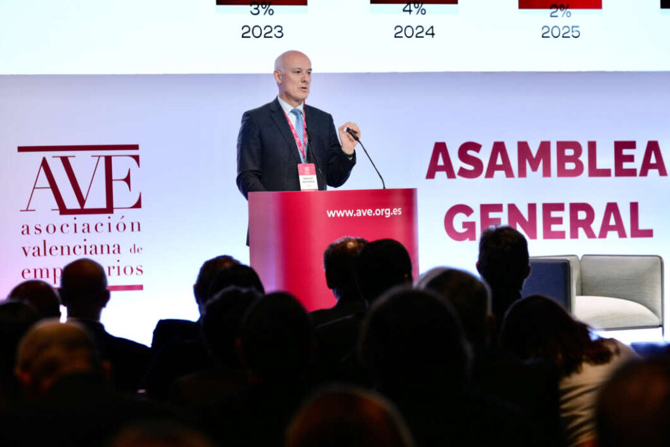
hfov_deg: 11.5
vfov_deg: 7.7
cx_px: 335
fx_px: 3332
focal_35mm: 179
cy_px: 224
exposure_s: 1/160
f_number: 5.6
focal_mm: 179
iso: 2000
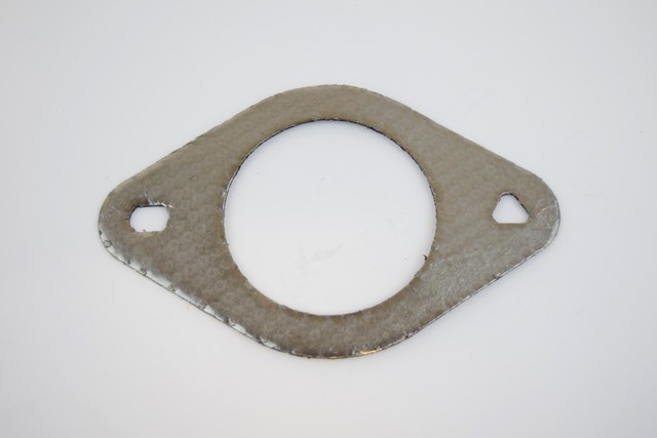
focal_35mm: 51
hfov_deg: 38.9
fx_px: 931
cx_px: 328
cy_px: 219
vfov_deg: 26.5
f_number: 4.5
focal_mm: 34
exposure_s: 1/60
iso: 720
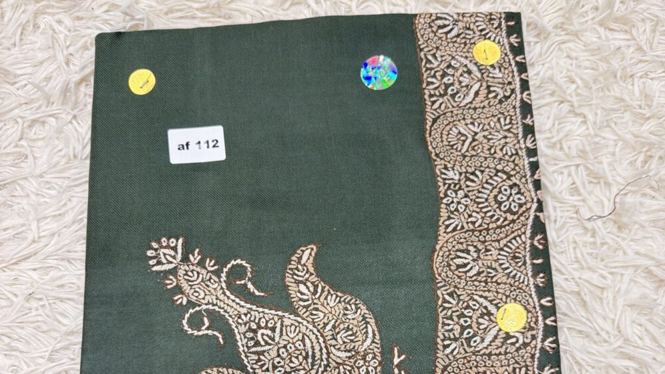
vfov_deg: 32.4
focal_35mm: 35
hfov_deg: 56.6
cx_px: 332
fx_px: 617
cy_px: 318
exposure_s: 1/189
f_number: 1.78
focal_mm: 6.76
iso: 320
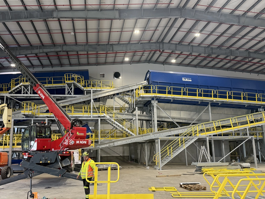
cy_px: 106
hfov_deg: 58.3
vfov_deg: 45.4
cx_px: 123
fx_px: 237
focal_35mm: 31
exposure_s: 1/60
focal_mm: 6.76
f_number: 1.78
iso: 250
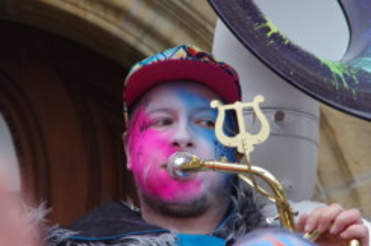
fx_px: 6301
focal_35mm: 613
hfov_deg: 3.4
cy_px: 125
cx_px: 198
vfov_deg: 2.2
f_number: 10
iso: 1600
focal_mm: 200
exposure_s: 1/250
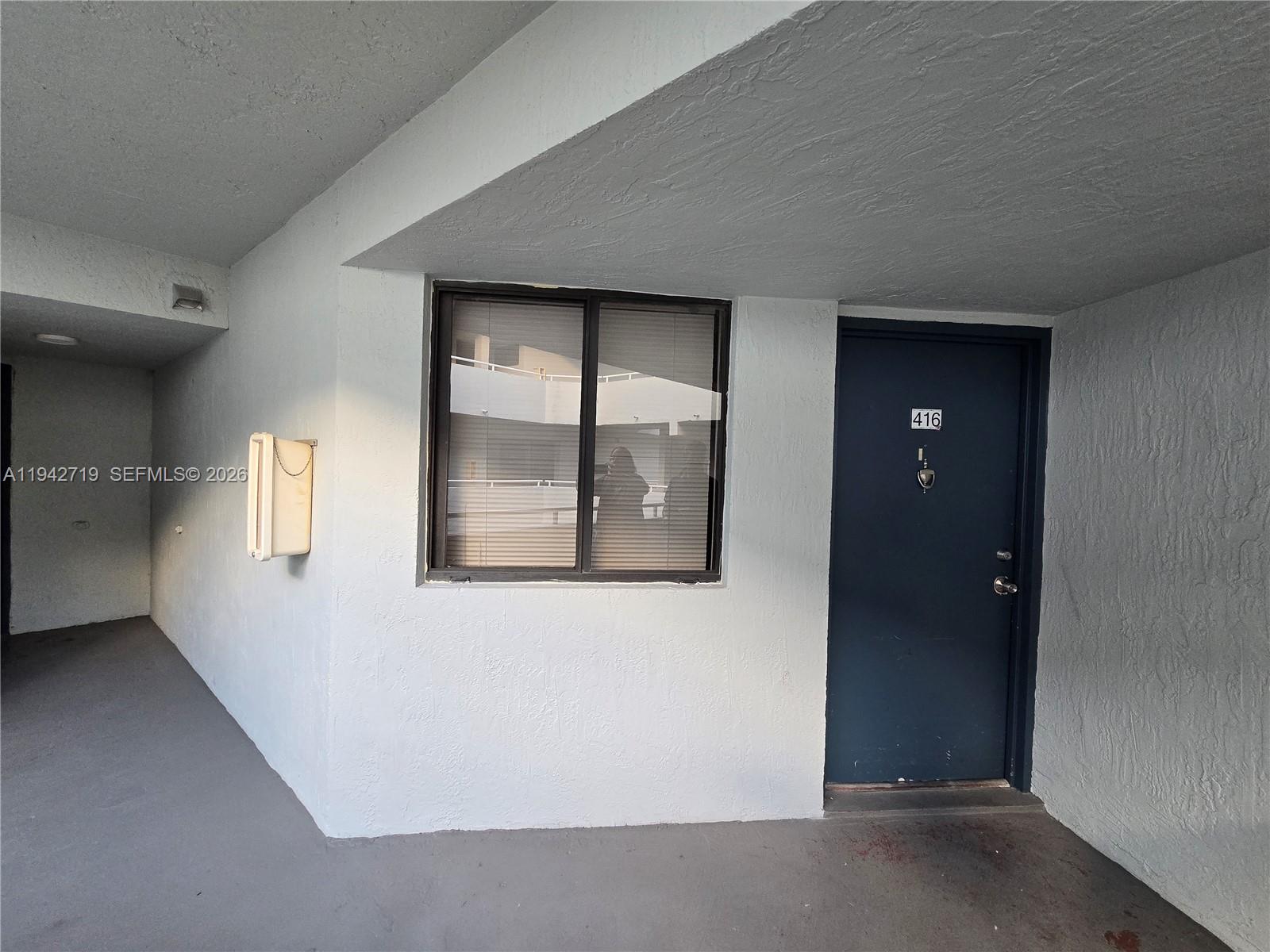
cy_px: 476
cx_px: 635
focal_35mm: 13
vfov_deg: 89.9
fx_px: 477
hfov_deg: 106.2
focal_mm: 2.2
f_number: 2.2
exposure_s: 1/100
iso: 250
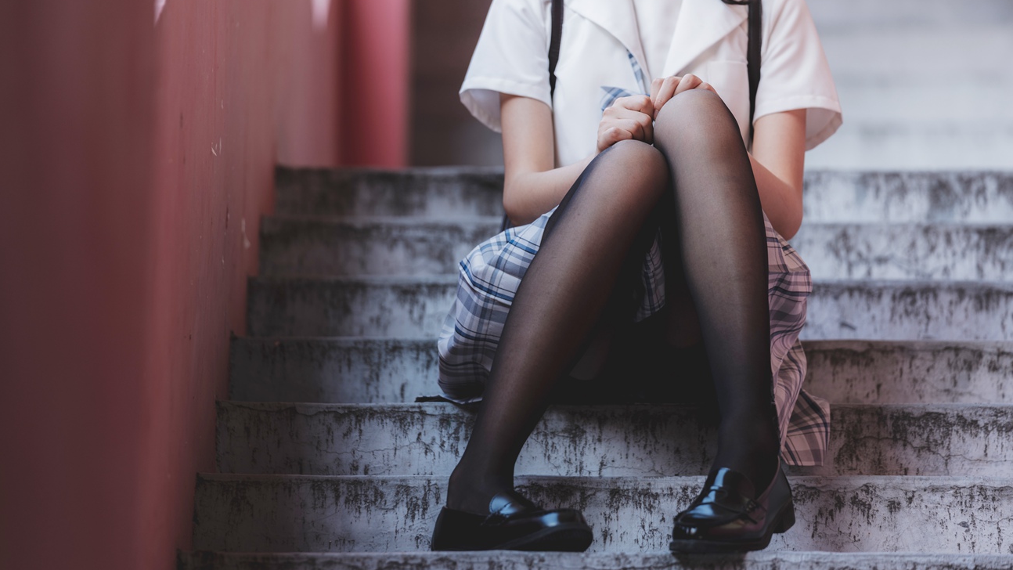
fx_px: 5426
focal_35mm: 202
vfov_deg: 6.0
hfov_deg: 10.7
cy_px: 240
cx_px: 507
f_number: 3.2
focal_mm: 192
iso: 100
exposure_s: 1/100
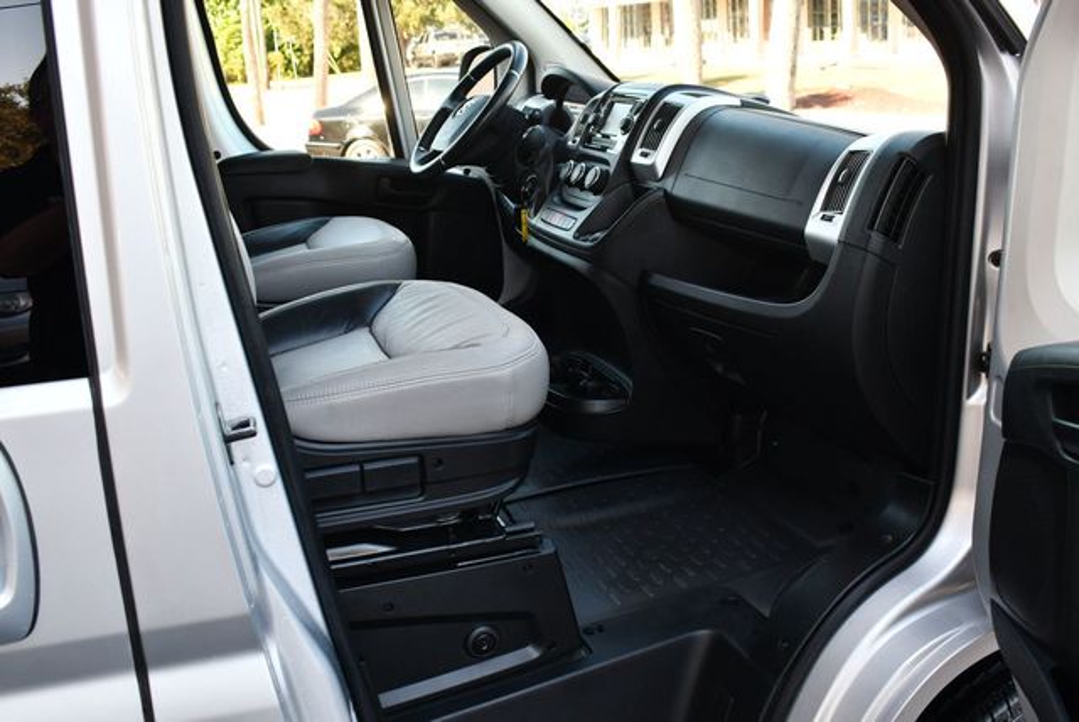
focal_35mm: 36
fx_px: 1080
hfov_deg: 53.1
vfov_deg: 36.9
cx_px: 540
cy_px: 361
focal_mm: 18
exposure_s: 1/250
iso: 400
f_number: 4
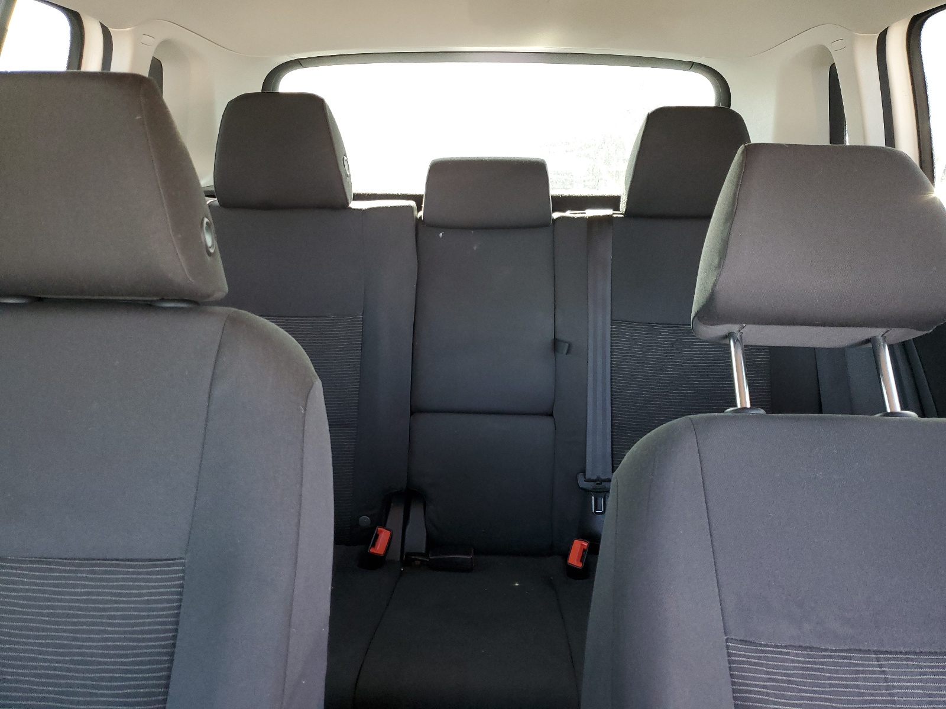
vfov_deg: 53.1
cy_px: 354
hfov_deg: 67.3
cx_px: 473
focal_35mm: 26
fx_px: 711
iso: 140
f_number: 1.5
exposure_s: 1/60.2
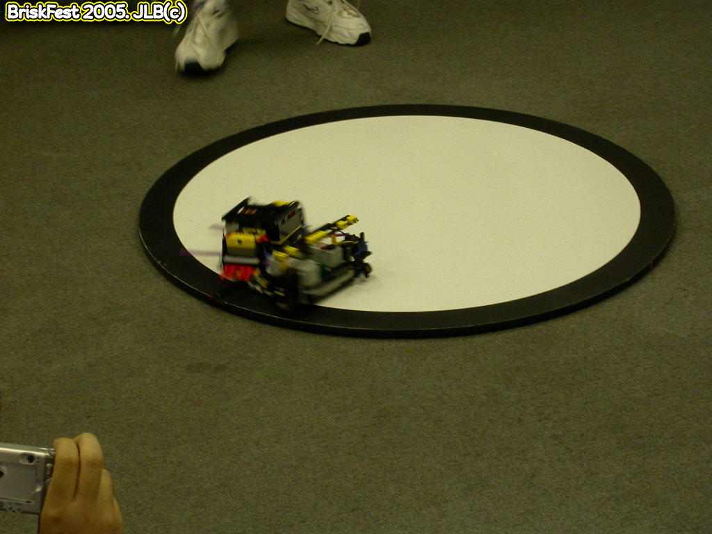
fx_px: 2283
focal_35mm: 111
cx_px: 356
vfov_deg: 13.3
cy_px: 267
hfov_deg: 17.7
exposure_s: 1/13.8
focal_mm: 23.1
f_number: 4.2
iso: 100
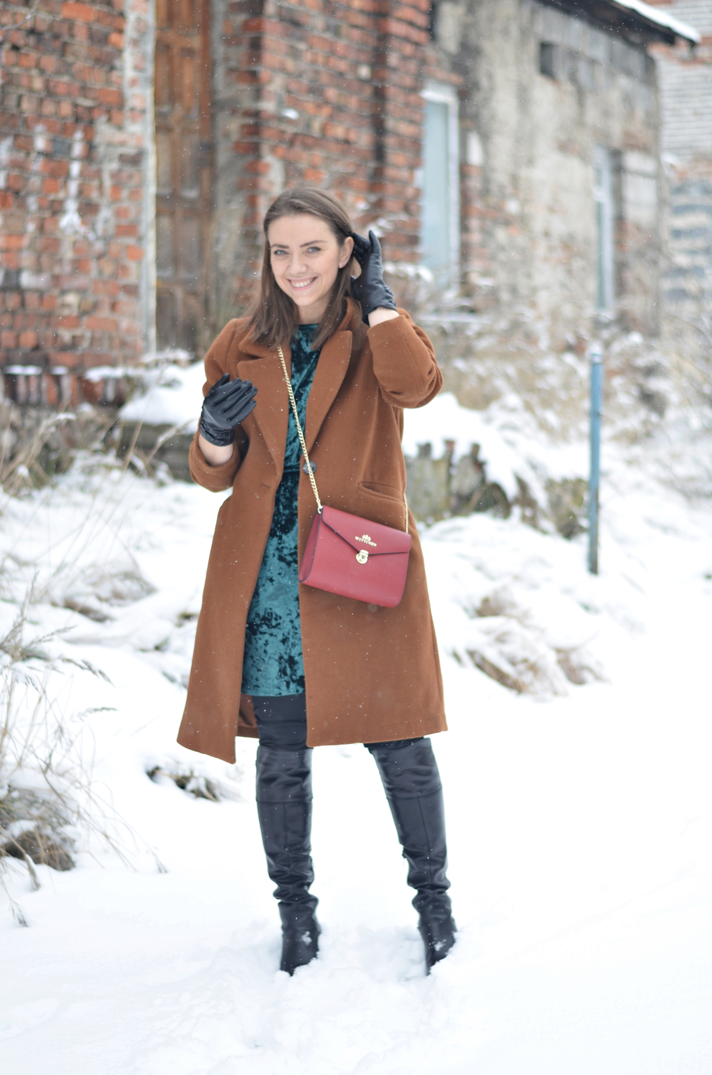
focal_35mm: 75
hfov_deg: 18.1
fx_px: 2235
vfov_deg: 27.0
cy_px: 538
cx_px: 356
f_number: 1.8
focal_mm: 50
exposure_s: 1/500
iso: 100
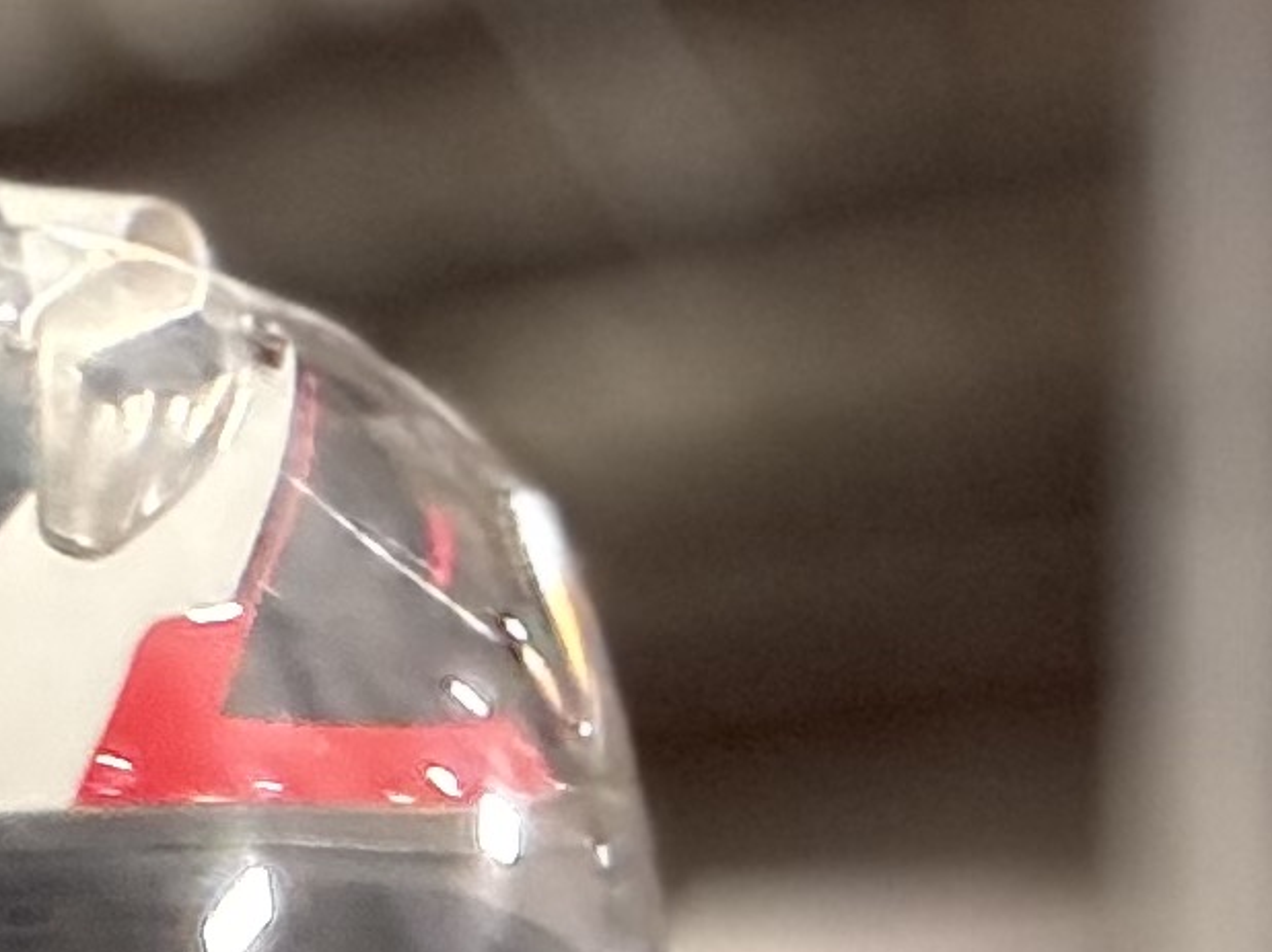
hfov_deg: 12.0
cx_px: -1120
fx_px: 5510
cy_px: 2029
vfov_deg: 9.2
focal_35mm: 150
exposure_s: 1/30
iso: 320
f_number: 1.9
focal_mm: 2.69
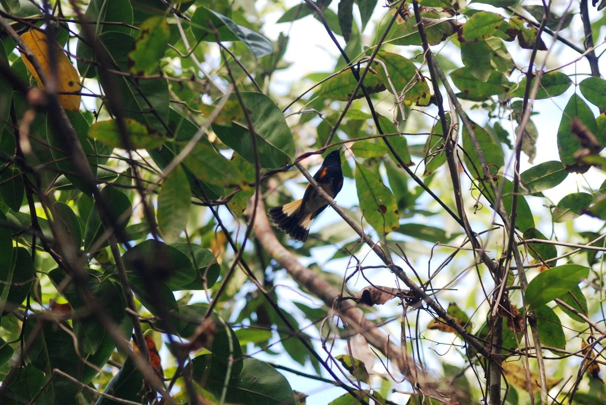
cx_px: 303
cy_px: 202
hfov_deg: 11.4
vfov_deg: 7.7
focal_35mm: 180
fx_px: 3034
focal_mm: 120
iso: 400
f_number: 4.2
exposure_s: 1/250
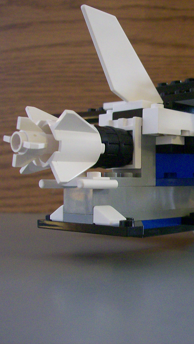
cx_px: 194
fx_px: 485
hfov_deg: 21.8
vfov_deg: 39.2
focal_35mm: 53
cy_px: 172
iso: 160
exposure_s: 1/8
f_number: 2.7
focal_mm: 6
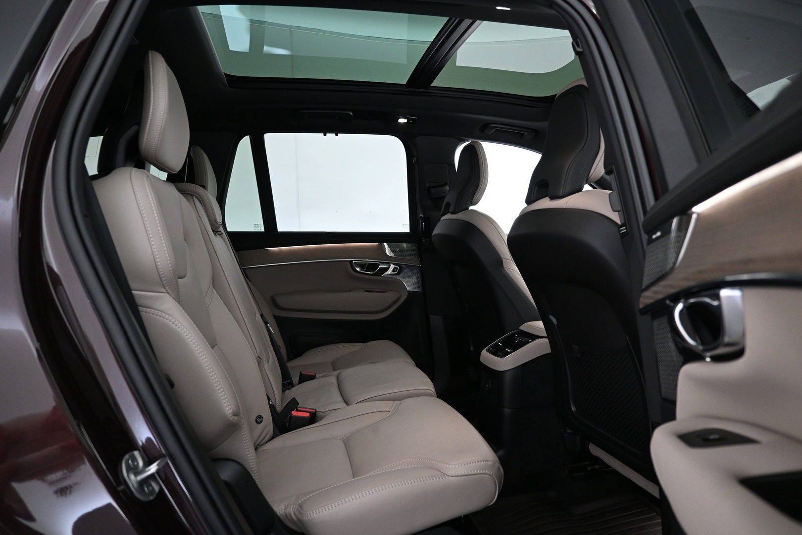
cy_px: 268
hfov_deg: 73.7
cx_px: 401
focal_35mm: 24
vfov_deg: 53.1
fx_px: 535
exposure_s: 1/25
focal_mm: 16
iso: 1100
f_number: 3.5
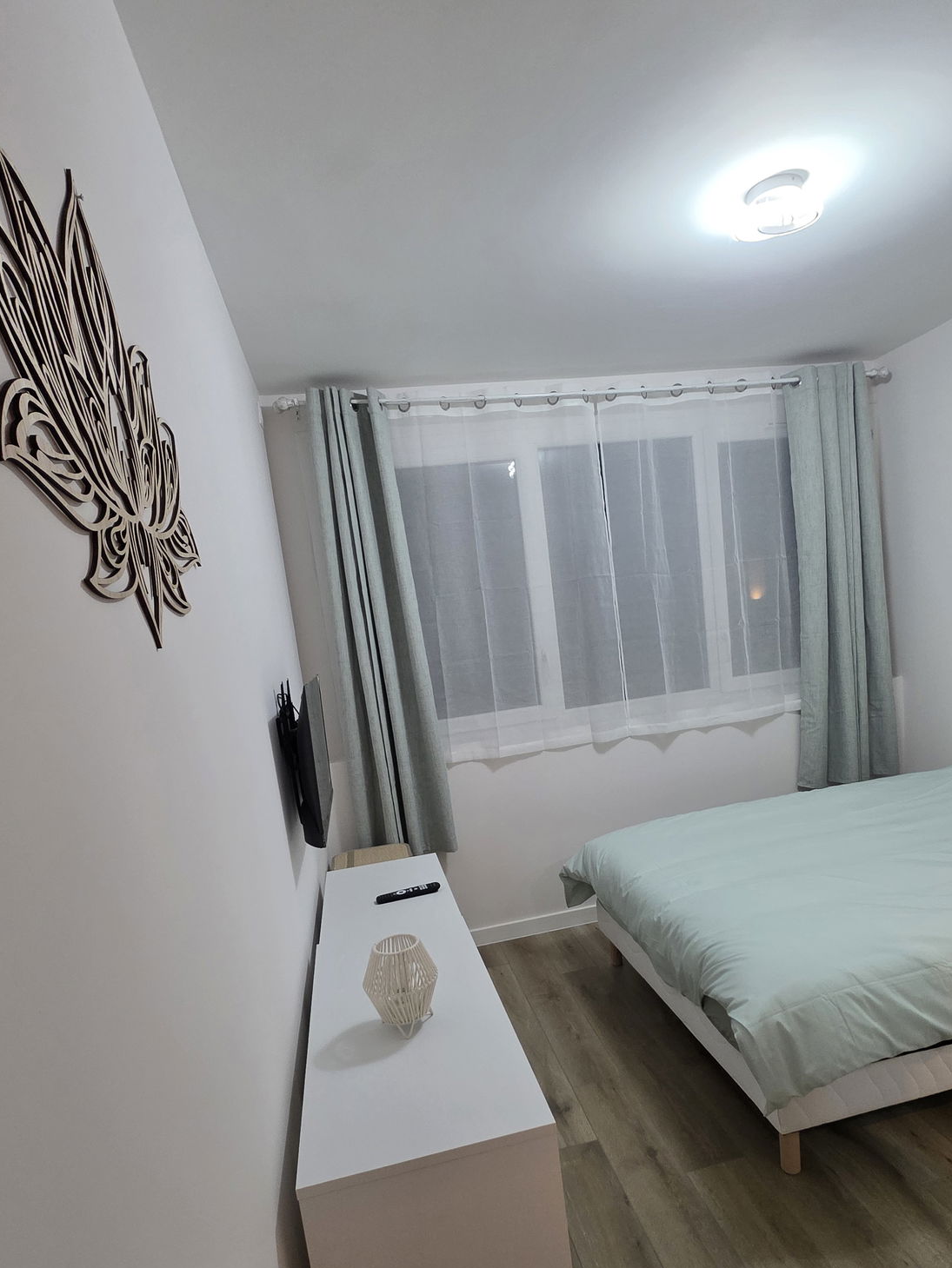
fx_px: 696
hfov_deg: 68.6
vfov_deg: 83.9
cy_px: 739
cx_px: 508
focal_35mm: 19
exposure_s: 1/100
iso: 250
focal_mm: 2.2
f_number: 1.9
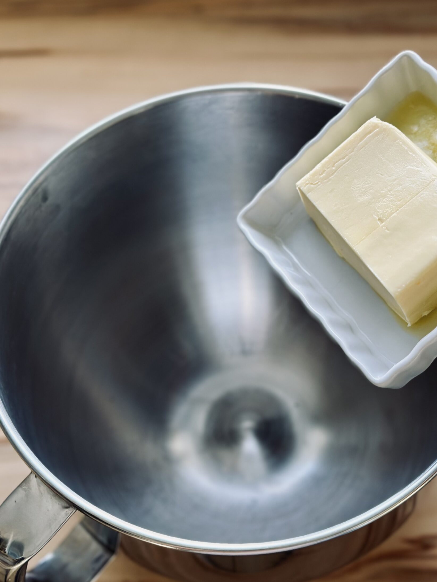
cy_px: 321
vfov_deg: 34.3
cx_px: 242
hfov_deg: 26.1
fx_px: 942
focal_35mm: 56
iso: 125
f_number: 1.78
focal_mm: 6.86
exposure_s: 1/65
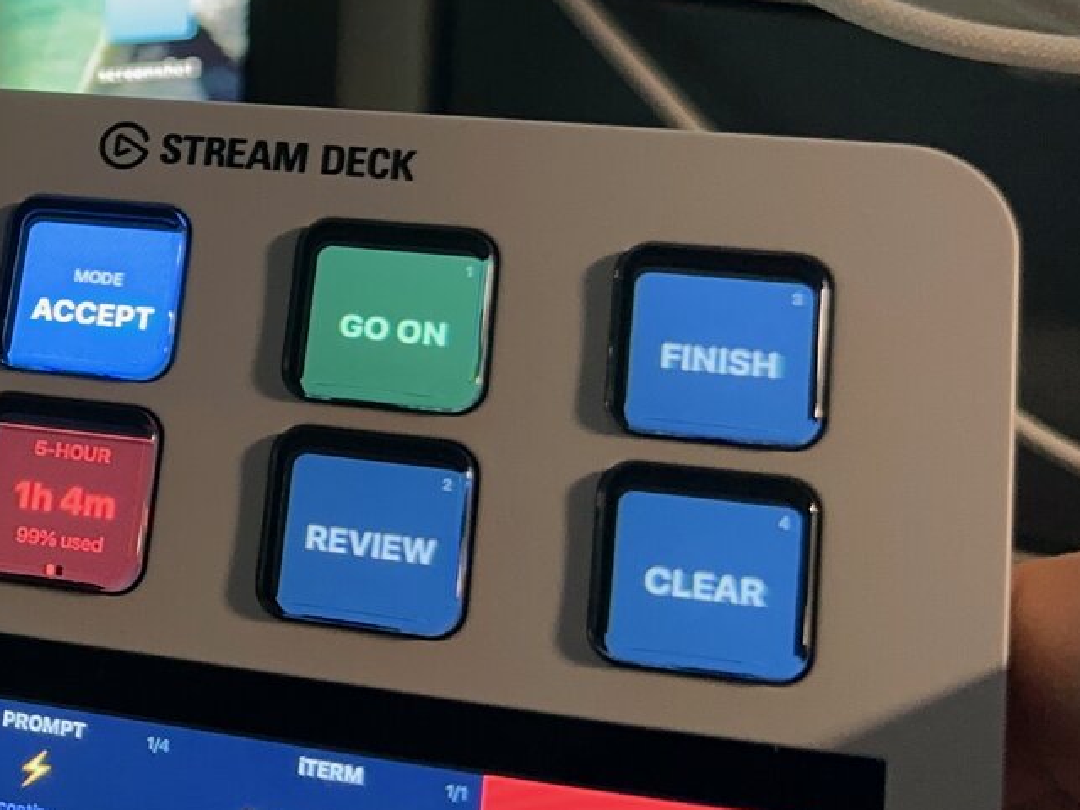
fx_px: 2246
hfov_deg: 24.6
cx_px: -204
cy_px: 201
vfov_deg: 20.3
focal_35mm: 72
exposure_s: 1/60
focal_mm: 6.86
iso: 320
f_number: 1.78
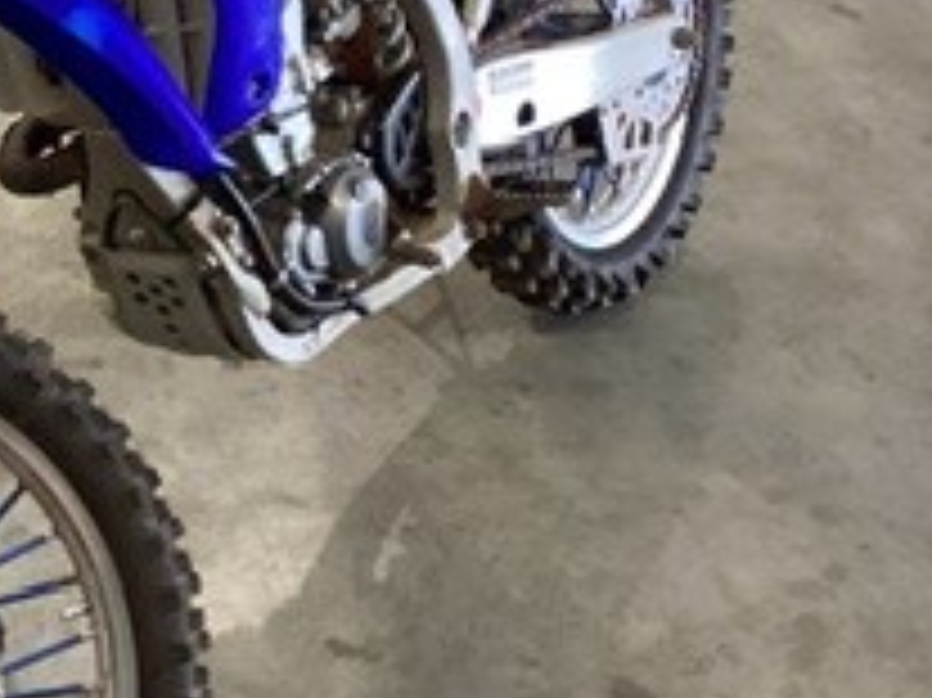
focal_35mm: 96
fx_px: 2583
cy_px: 108
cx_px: 77
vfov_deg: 15.3
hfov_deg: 20.0
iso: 320
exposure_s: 1/50
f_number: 2.4
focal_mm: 3.3
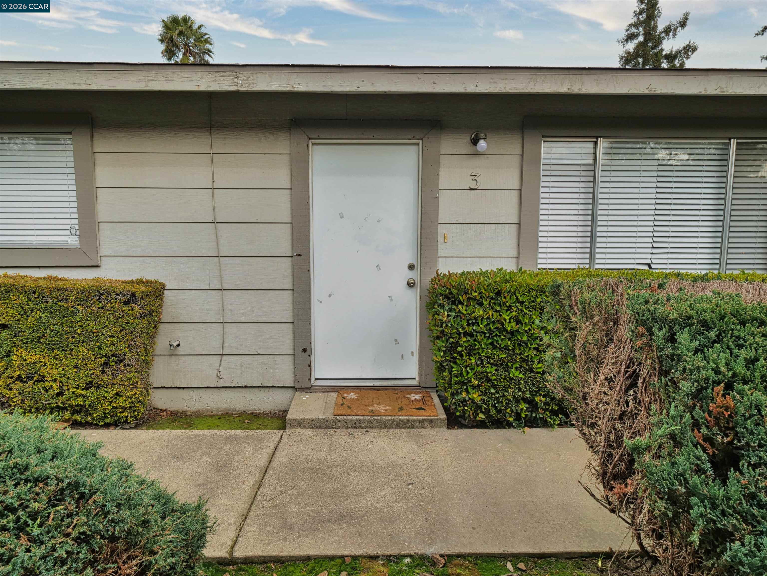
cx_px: 384
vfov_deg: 71.6
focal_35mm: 18
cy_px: 288
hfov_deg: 87.8
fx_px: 399
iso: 125
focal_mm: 9
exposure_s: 1/125
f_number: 9
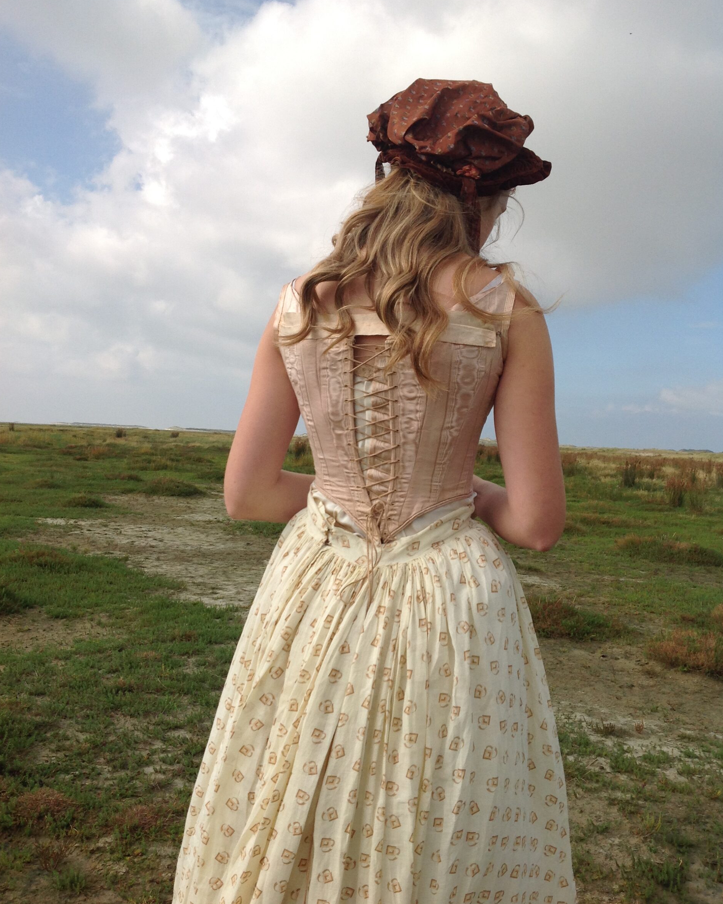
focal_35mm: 37
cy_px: 460
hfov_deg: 40.1
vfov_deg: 49.1
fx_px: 990
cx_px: 362
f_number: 2.4
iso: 50
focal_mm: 4.28
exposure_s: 1/2747
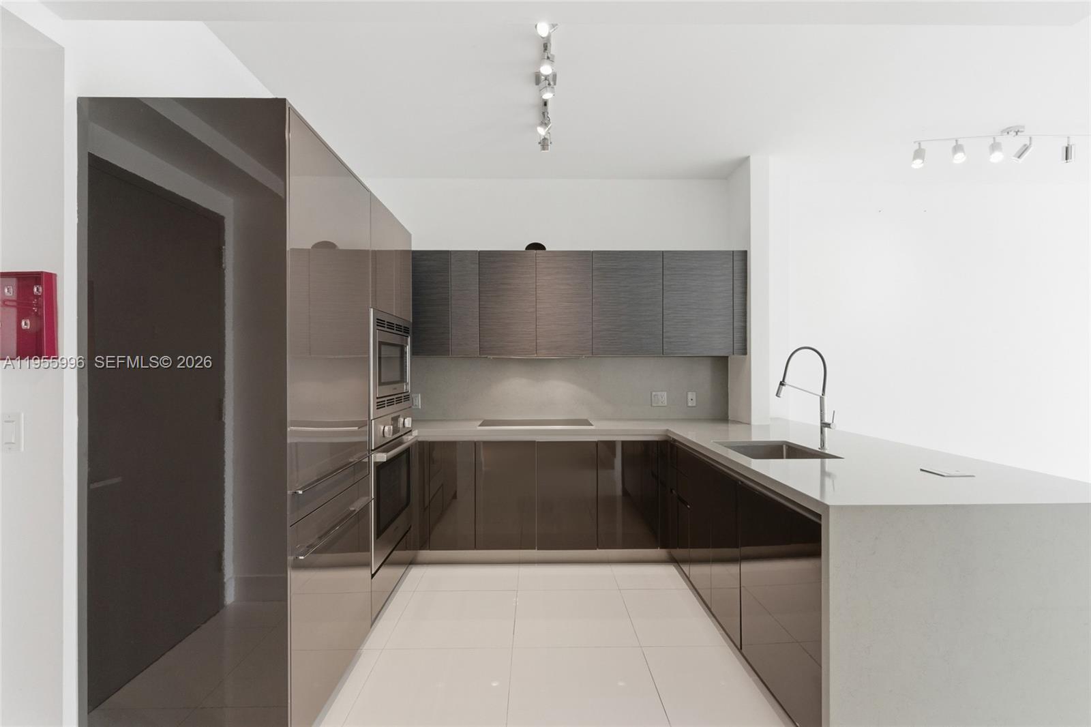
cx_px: 546
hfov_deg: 96.7
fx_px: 485
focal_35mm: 16
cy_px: 364
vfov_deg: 73.7
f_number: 9
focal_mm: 16
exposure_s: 1/60
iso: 400
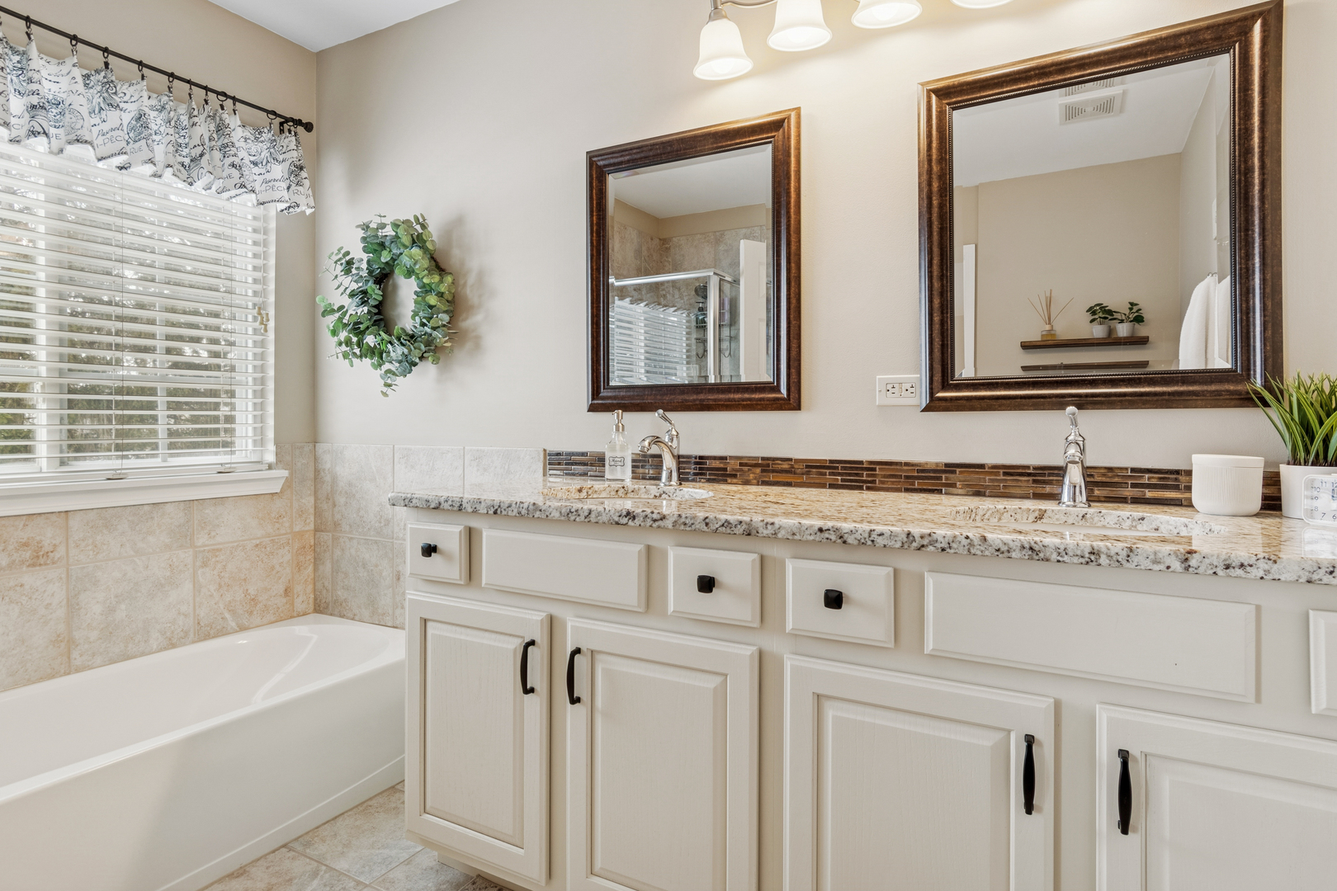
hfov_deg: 90.0
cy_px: 446
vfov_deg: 67.4
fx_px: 668
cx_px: 668
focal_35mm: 18
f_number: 8
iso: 320
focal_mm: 12
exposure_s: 1/8
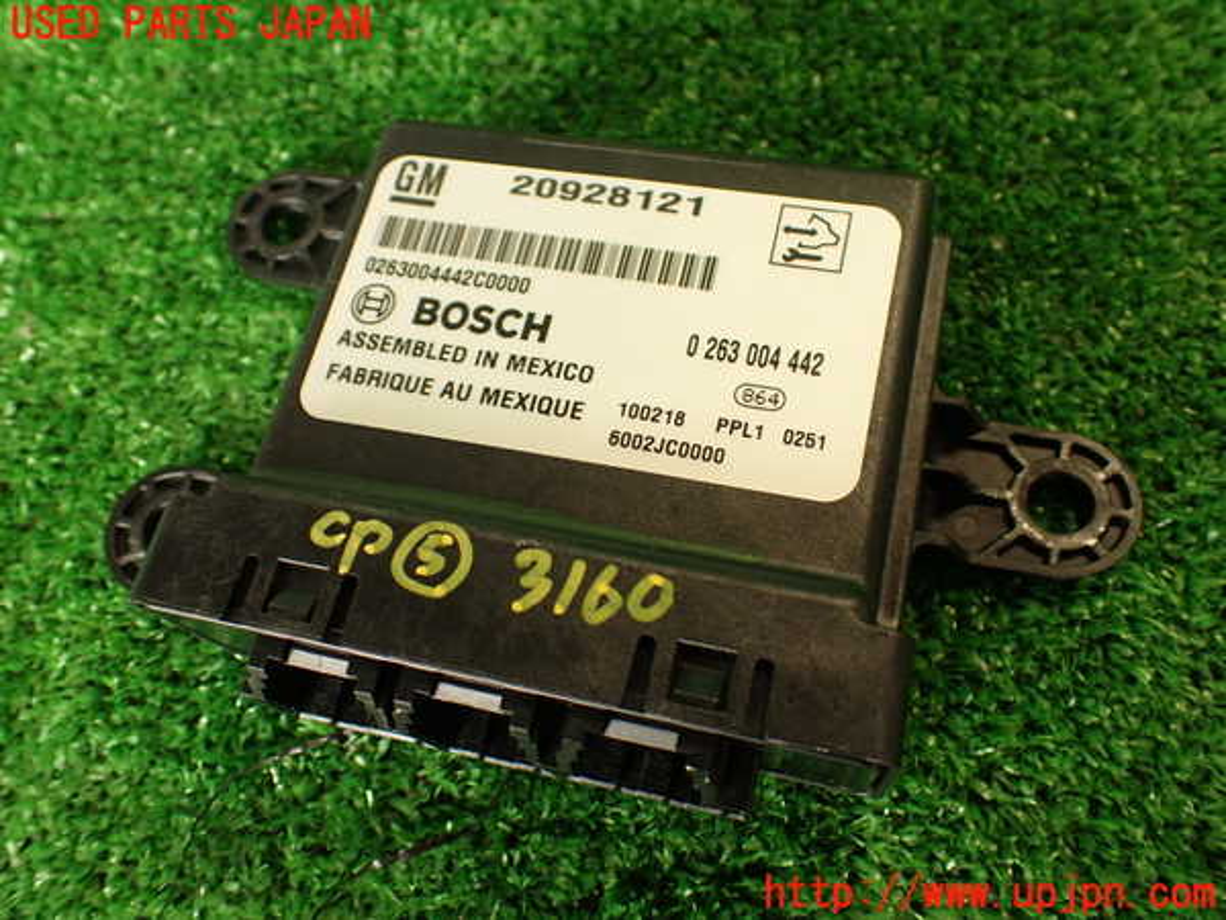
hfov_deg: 56.8
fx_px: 1133
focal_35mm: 32
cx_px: 613
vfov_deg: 44.2
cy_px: 460
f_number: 2.4
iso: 200
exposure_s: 1/40
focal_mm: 5.79
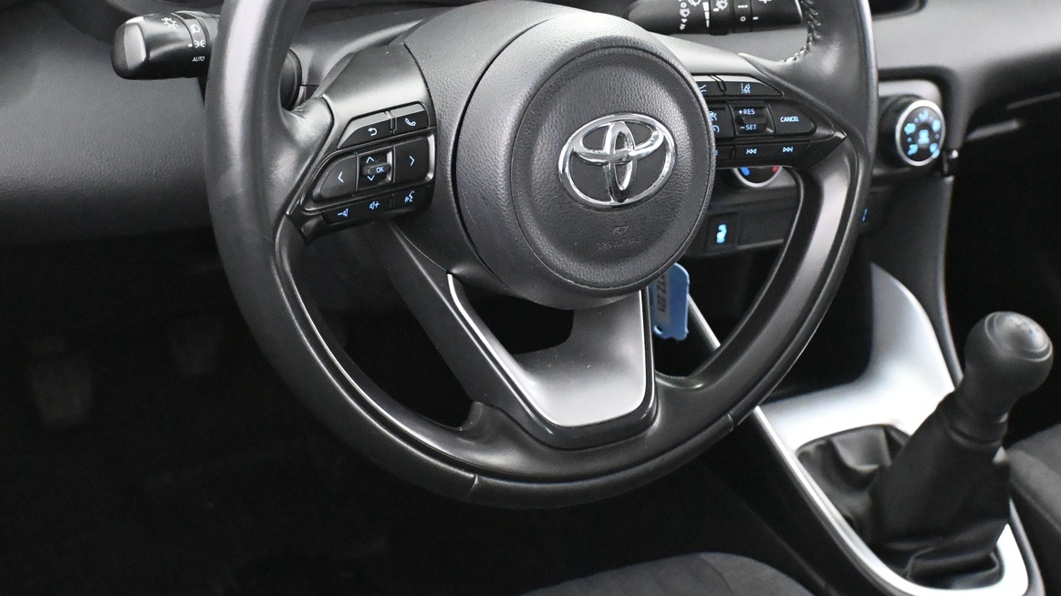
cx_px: 526
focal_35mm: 55
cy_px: 126
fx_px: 1540
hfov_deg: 38.0
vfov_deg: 21.7
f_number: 4.2
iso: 10000
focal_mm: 25
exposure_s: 1/40
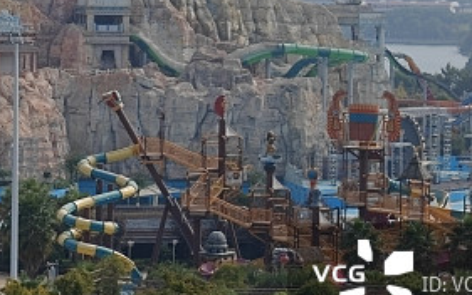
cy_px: -37
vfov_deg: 6.2
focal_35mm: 211
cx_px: 157
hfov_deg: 9.9
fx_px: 2716
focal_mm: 13.3
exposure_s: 1/773
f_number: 2.6
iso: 50
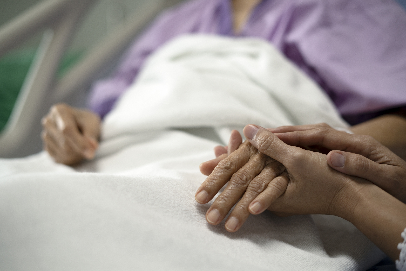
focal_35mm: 50
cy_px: 136
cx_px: 203
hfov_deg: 39.6
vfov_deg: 27.0
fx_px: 564
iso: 200
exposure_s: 1/160
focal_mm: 50
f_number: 2.2
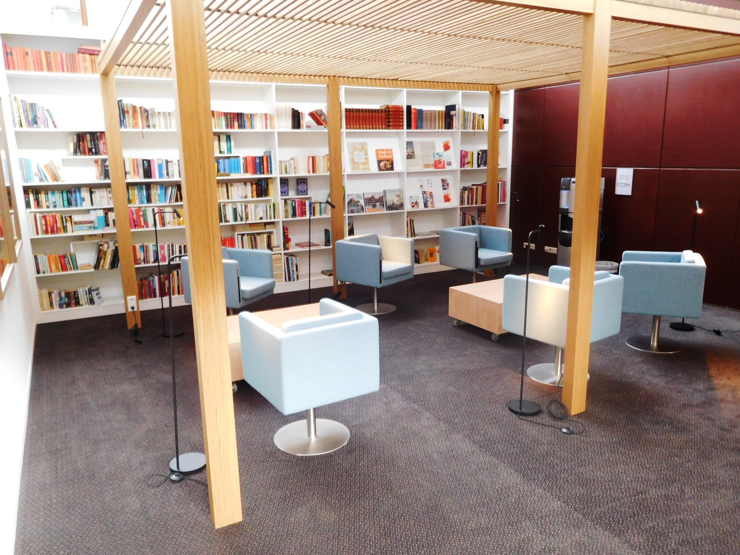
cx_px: 372
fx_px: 556
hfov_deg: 67.3
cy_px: 288
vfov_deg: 53.0
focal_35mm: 26
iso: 400
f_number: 3.4
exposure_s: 1/20
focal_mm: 4.5
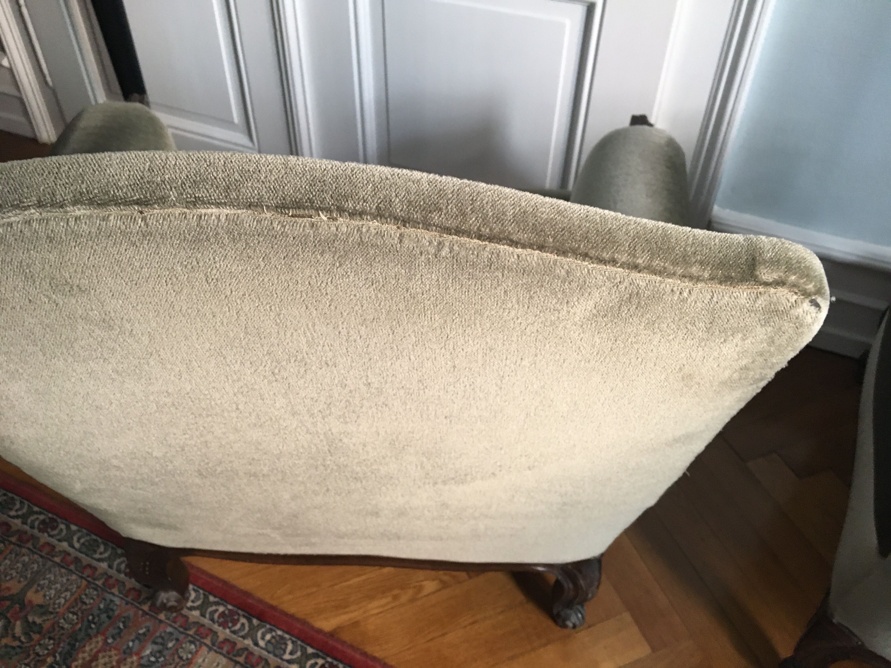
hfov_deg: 61.7
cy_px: 334
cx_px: 446
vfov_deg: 48.2
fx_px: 746
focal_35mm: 29
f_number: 2.2
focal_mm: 4.15
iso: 125
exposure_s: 1/30
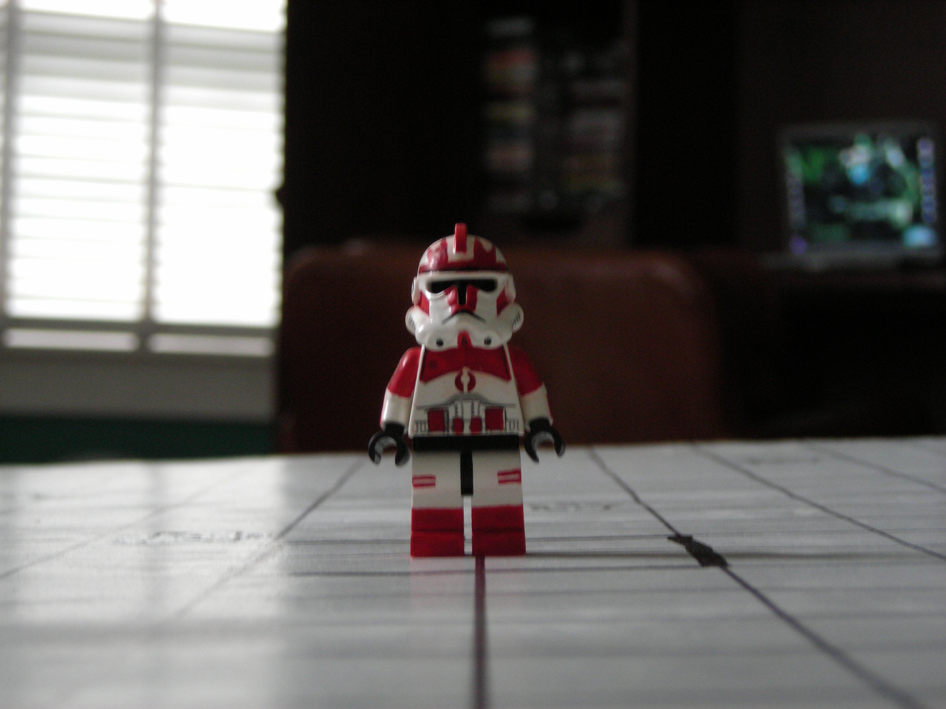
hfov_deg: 21.8
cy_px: 354
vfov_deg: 16.4
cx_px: 473
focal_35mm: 90
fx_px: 2460
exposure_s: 1/6.1
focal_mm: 14.8
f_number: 4.6
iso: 200
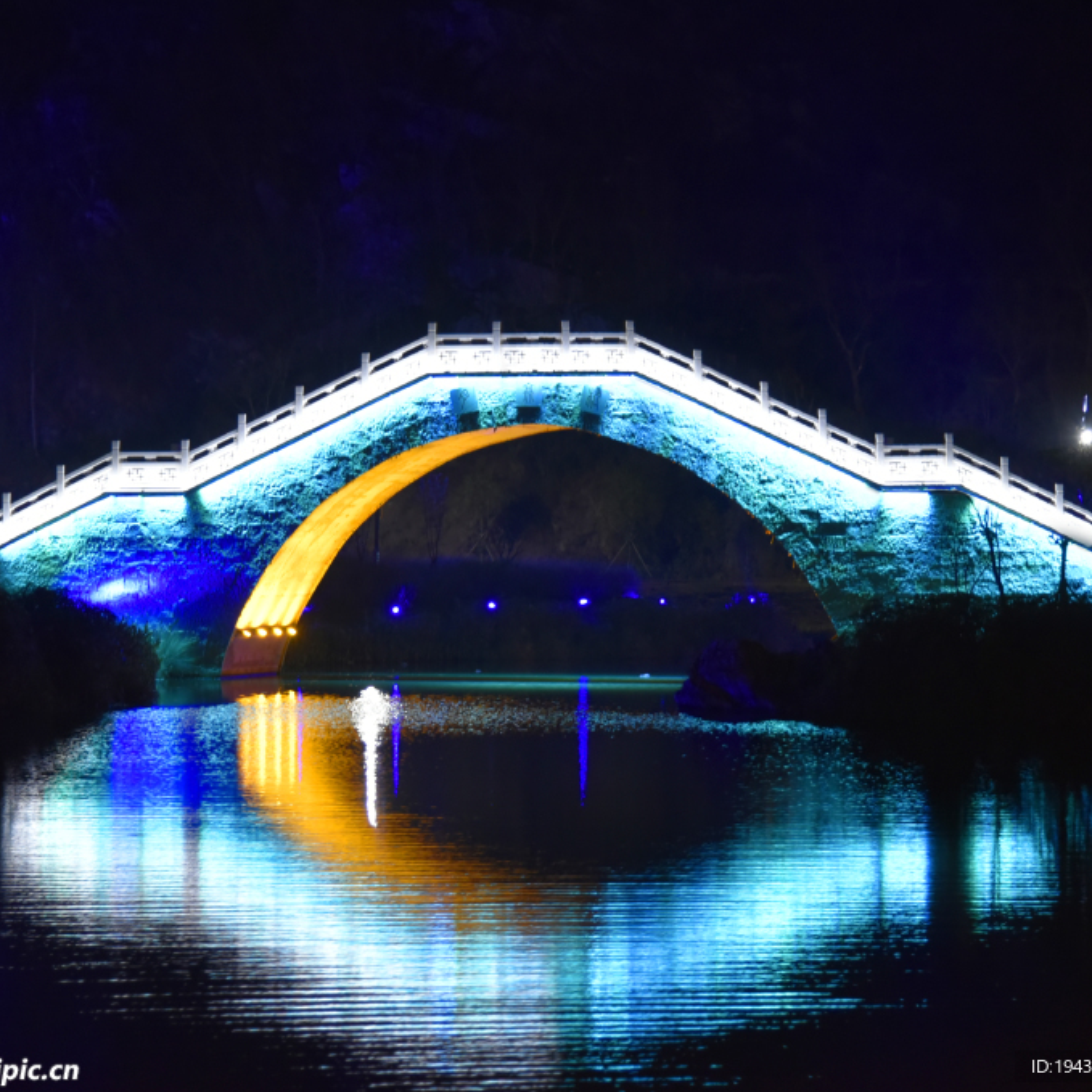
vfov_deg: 16.0
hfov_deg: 16.0
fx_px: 3890
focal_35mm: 109
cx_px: 563
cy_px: 548
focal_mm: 85
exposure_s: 1/15
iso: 1600
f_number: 4
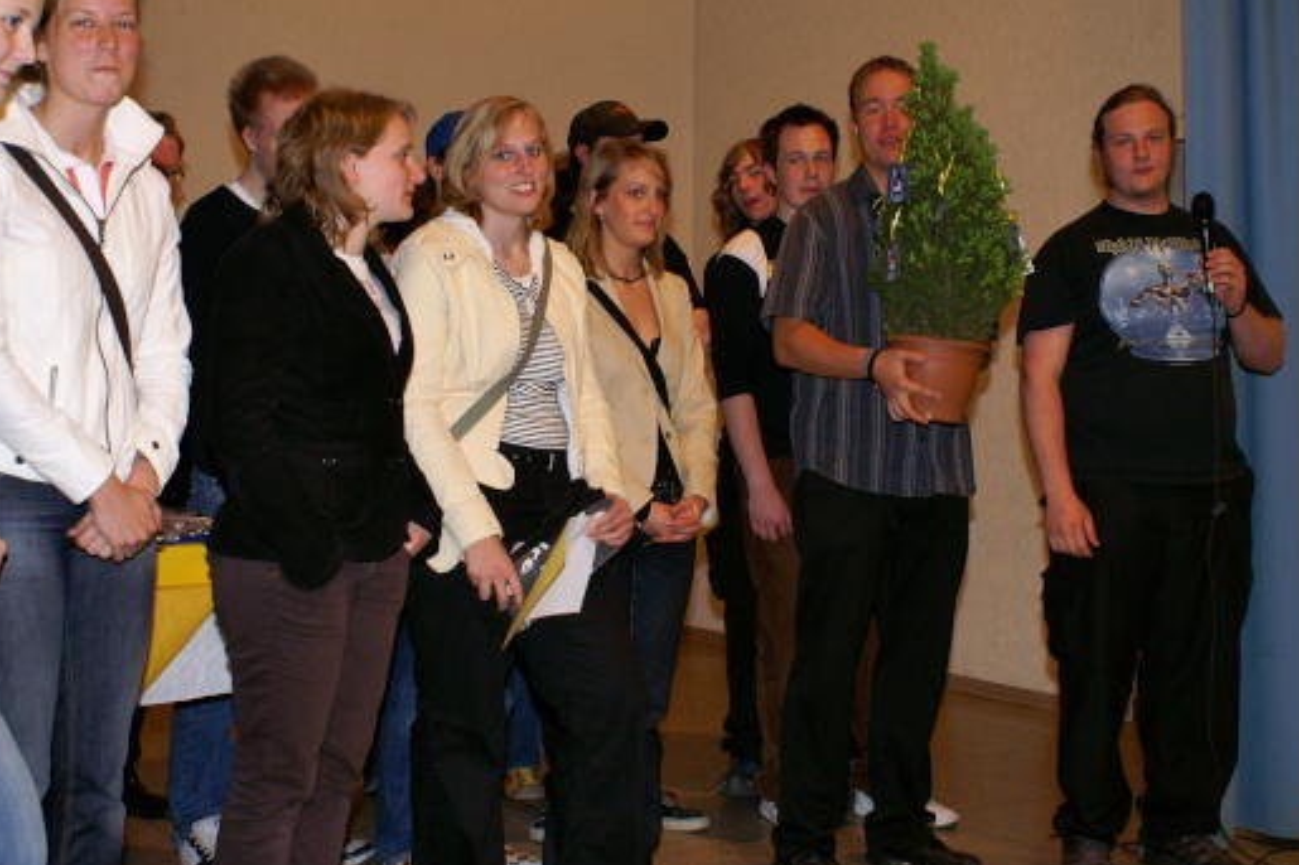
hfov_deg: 47.4
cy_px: 431
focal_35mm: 41
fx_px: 1479
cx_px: 605
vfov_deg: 32.6
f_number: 4
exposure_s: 1/60
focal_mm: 22
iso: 400
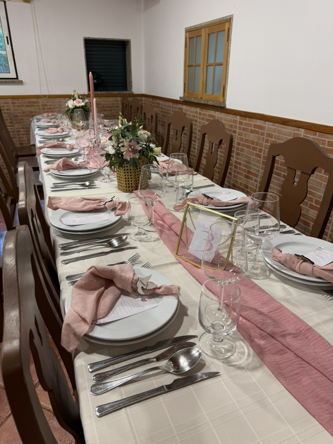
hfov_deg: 56.8
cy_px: 222
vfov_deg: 71.6
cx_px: 166
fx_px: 308
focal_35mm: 24
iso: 100
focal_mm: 6.76
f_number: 1.78
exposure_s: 1/50
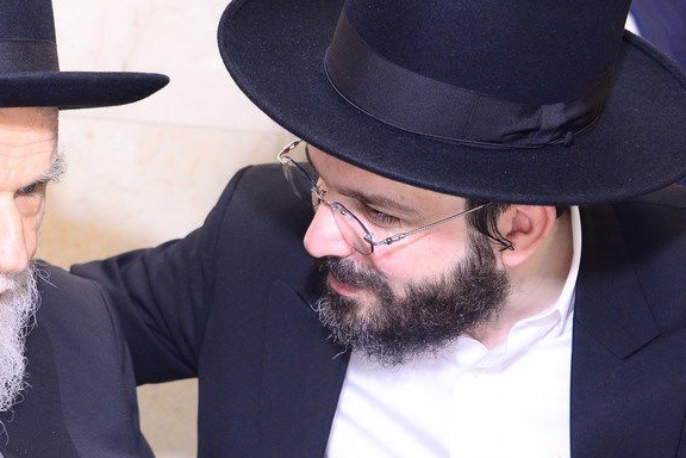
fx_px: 1601
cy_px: 287
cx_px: 157
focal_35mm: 84
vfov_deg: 16.2
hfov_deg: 23.9
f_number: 5
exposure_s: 1/160
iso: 2000
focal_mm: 42
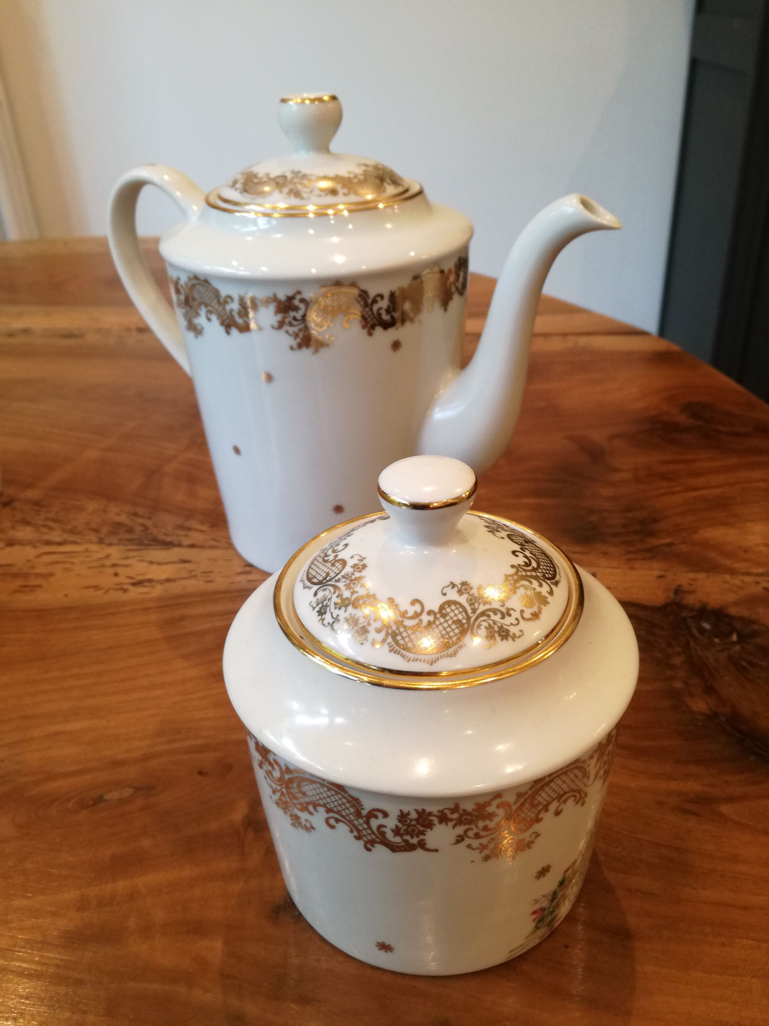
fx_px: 800
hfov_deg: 51.4
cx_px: 384
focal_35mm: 27
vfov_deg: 65.3
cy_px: 513
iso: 200
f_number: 2
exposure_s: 1/33.3
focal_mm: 3.79
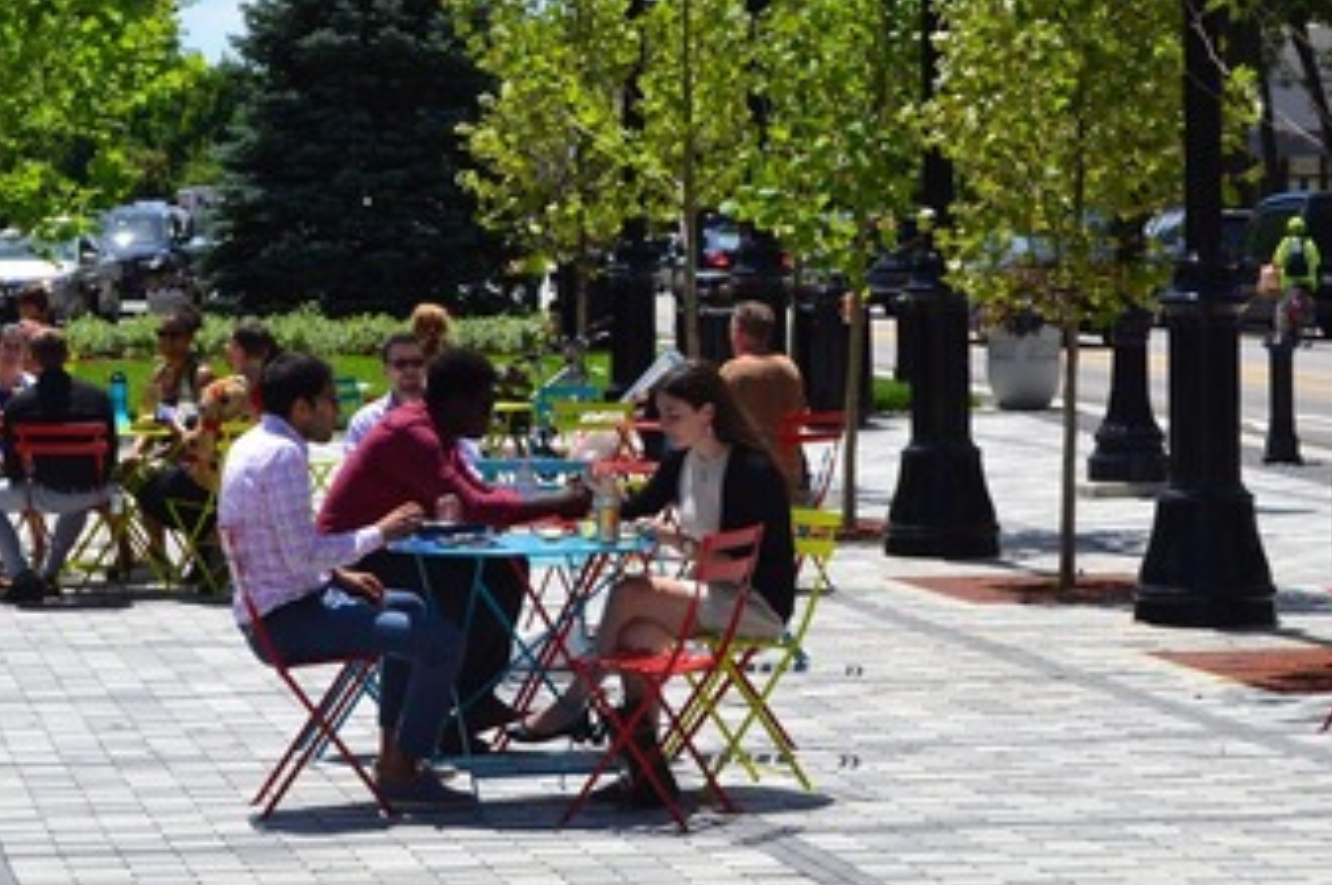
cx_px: 589
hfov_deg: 16.1
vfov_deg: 10.8
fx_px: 4694
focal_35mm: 127
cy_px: 316
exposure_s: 1/500
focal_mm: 50
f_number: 11
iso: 400
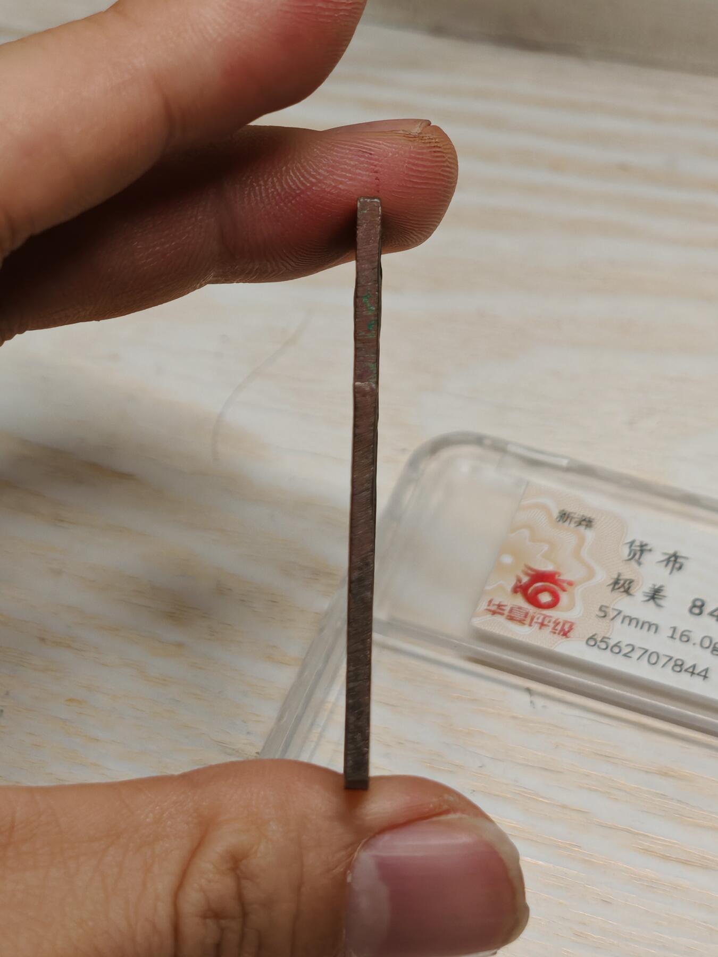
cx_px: 359
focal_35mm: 95
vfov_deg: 20.7
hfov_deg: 15.6
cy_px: 478
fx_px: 2627
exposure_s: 1/100
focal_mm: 7.62
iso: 50
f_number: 1.6
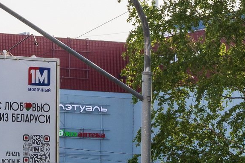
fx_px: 3566
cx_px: -5
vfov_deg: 2.6
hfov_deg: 3.9
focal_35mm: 524
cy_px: 160
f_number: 14
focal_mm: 50
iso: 200
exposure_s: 1/125
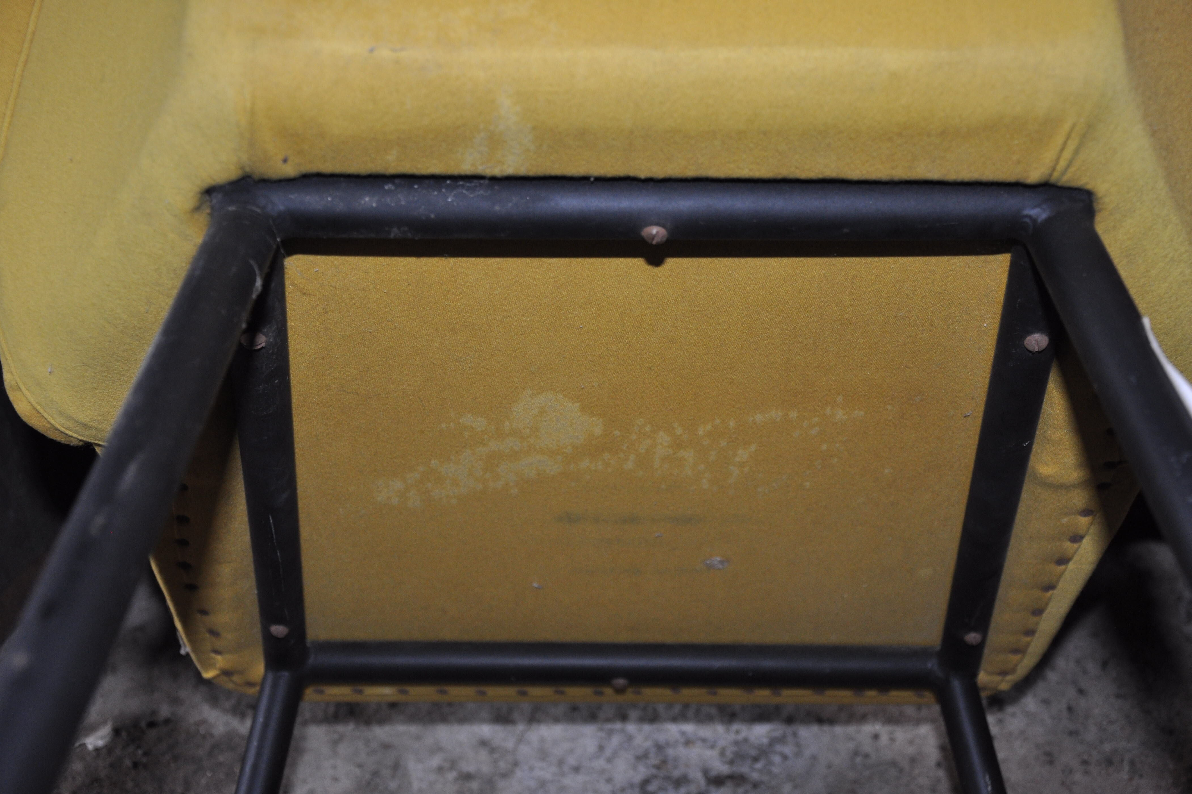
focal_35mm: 46
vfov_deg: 29.2
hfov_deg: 42.7
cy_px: 398
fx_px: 1523
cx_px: 609
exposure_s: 1/60
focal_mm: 30
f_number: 4.2
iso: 500
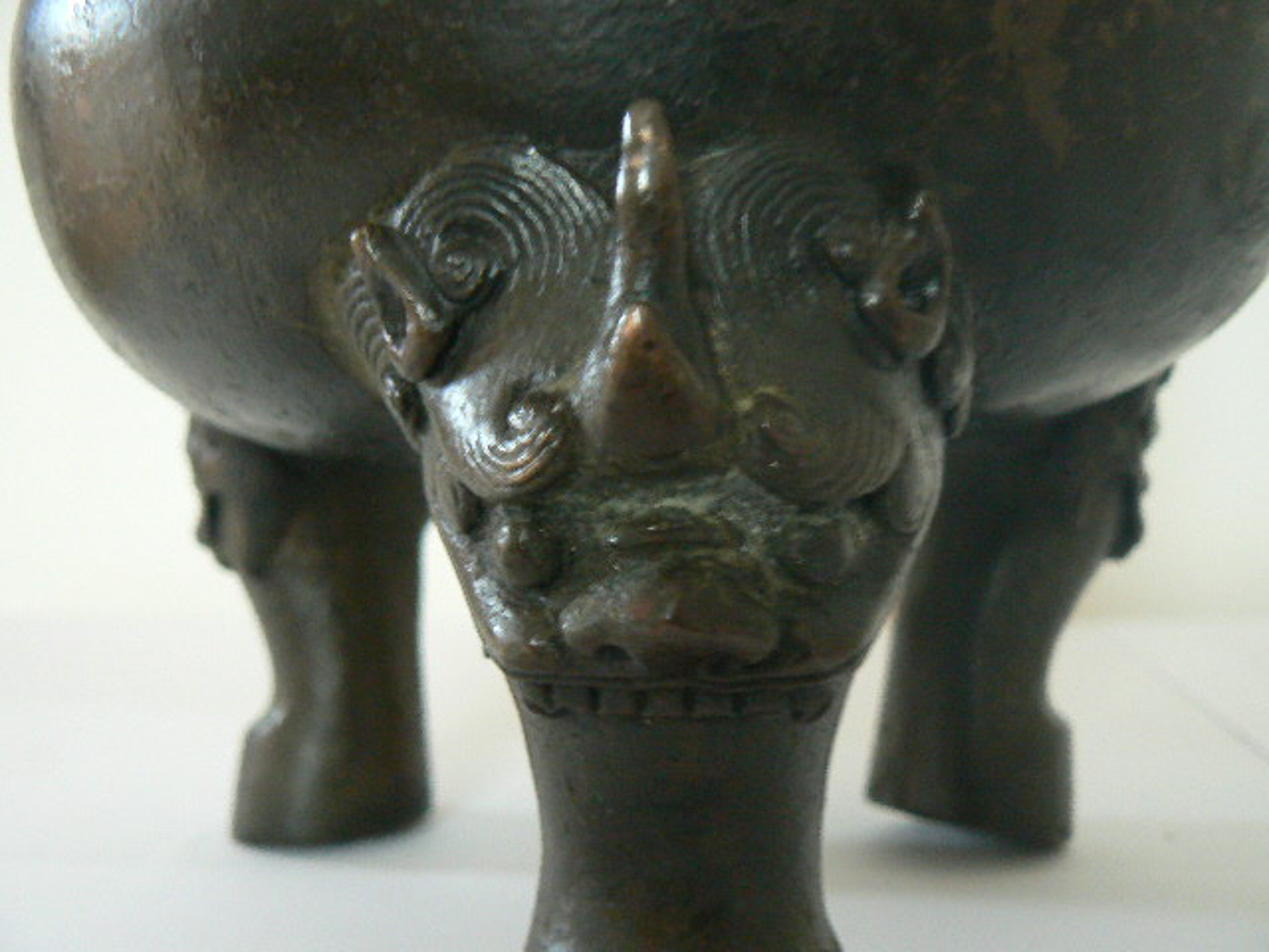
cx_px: 634
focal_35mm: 36
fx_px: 1320
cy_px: 476
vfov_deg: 39.7
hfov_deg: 51.4
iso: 200
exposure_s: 1/6
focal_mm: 6
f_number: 2.8
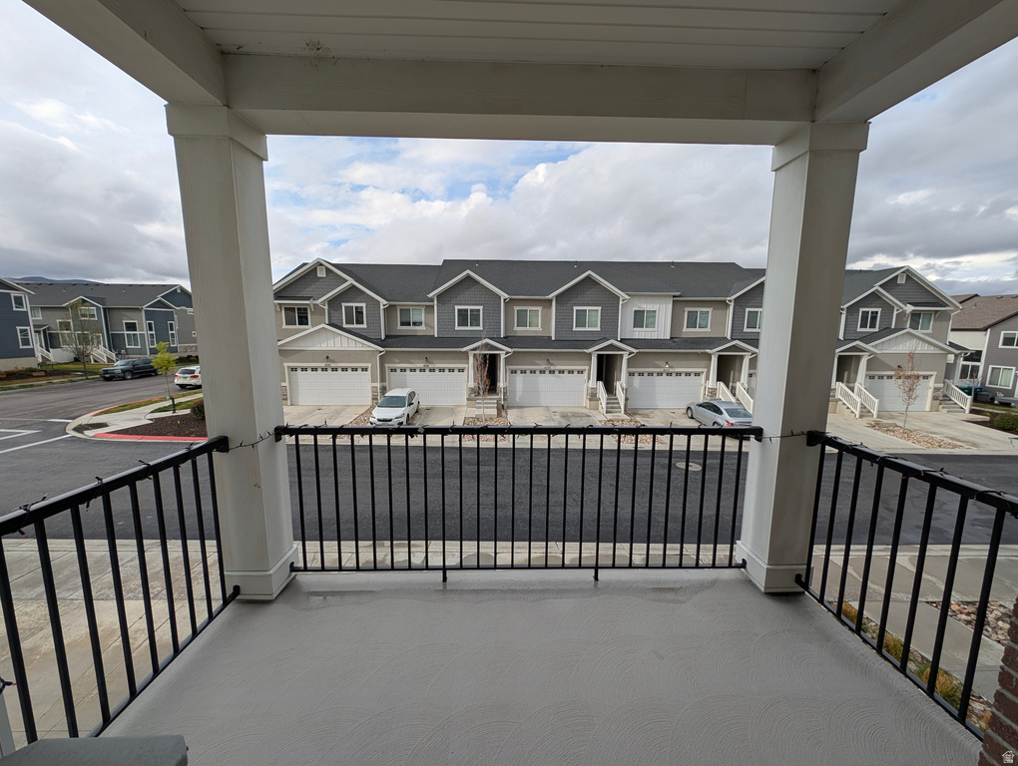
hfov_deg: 110.5
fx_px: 353
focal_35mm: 12
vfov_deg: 94.6
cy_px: 383
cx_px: 509
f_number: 1.95
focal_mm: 2.23
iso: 40
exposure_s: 1/1088
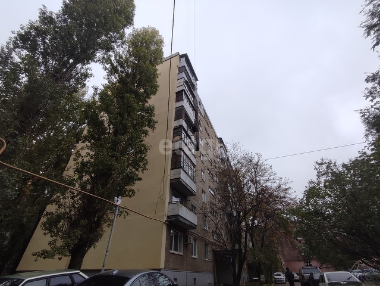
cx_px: 190
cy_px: 143
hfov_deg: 94.5
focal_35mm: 16
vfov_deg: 78.2
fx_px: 176
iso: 59
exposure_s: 1/100
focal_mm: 1.65
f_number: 2.2
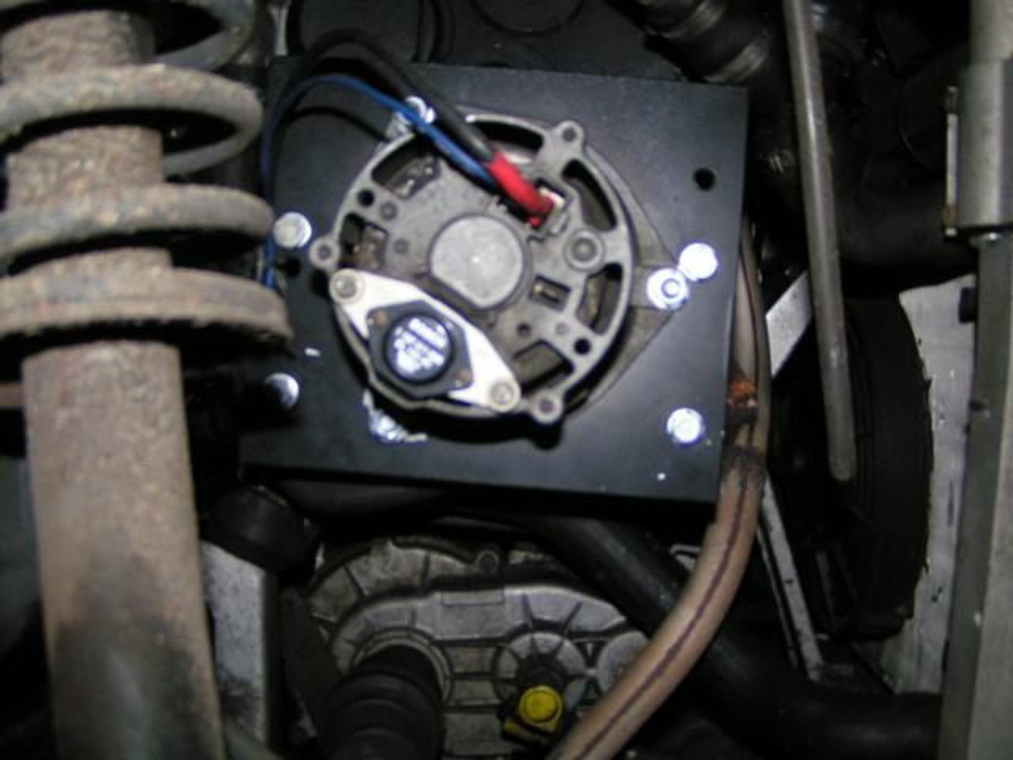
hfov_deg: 49.0
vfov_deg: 37.7
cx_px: 506
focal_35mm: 38
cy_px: 380
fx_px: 1112
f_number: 2.8
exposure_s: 1/40
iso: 200
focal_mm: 5.8
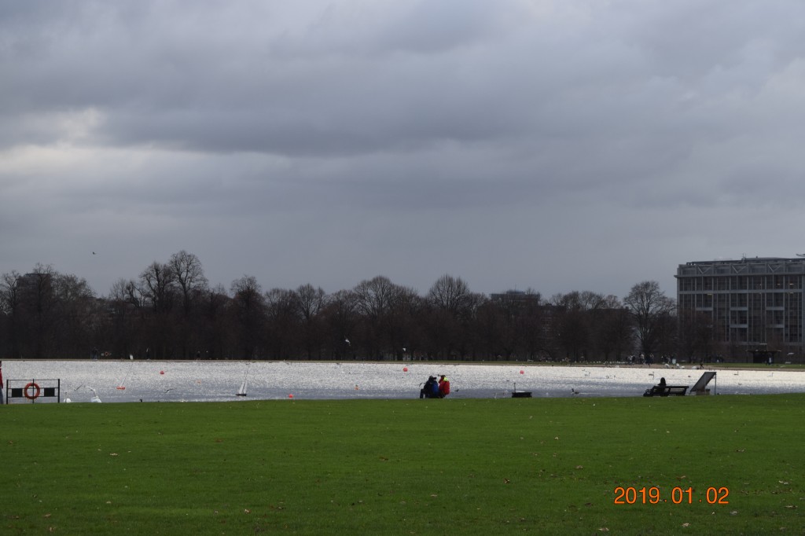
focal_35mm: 82
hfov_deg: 24.6
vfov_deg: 16.5
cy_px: 268
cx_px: 402
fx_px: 1844
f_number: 8
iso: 360
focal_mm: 55
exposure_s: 1/250
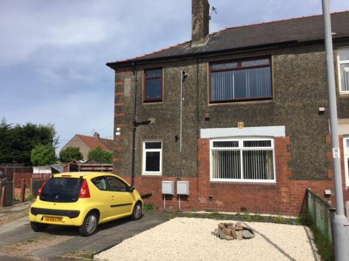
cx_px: 174
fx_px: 292
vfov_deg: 48.2
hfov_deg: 61.7
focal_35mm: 29
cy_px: 130
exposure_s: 1/1876
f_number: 2.2
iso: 25
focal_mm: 4.15
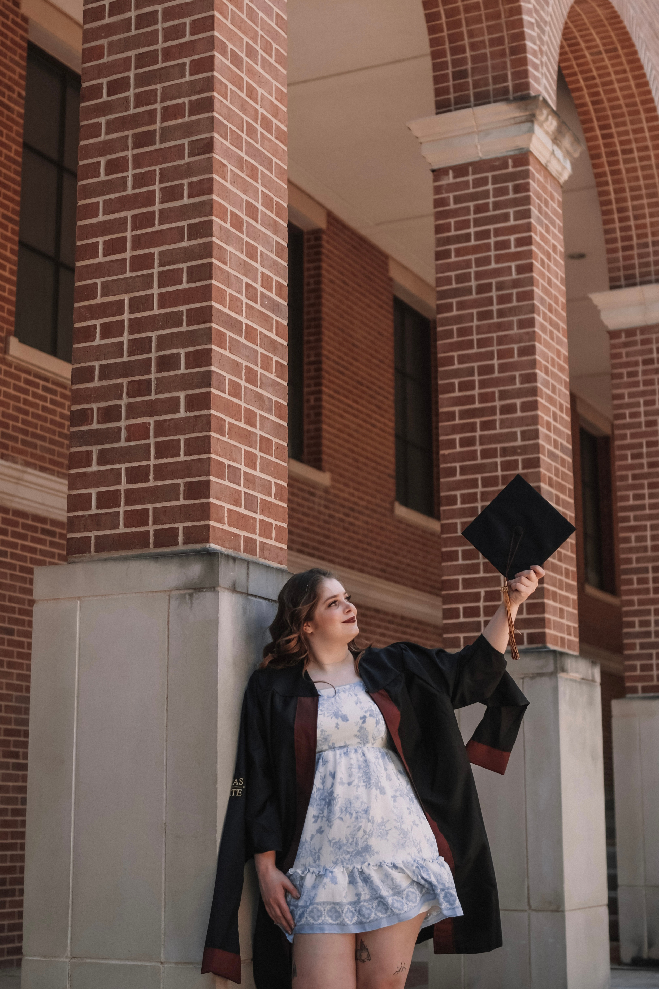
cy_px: 494
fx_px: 1236
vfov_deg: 43.6
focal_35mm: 45
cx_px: 330
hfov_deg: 29.9
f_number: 1.4
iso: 160
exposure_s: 1/1800
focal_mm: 30
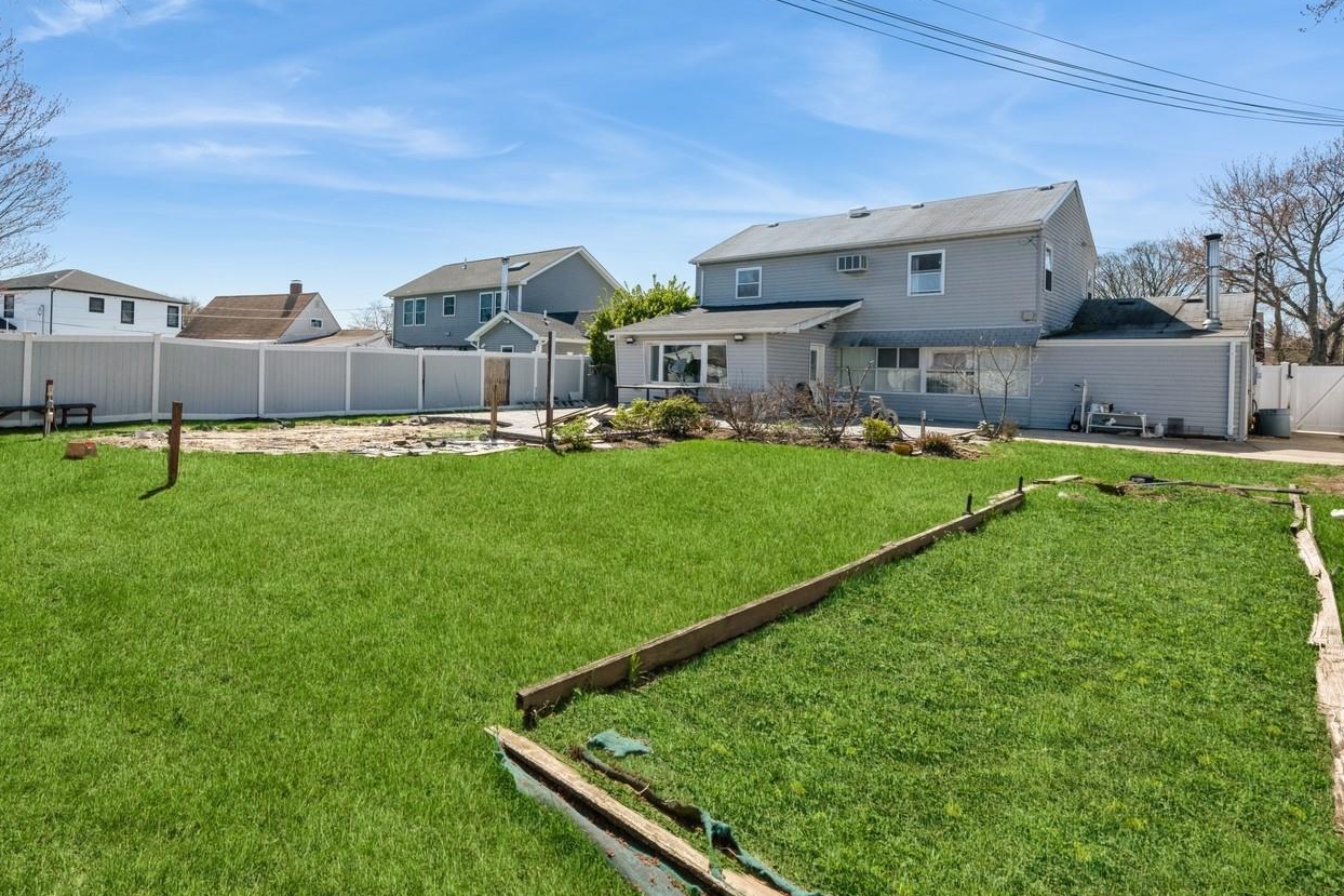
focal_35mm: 18
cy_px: 388
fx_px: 672
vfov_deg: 67.1
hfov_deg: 88.0
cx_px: 494
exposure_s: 1/800
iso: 400
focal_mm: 14
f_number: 11
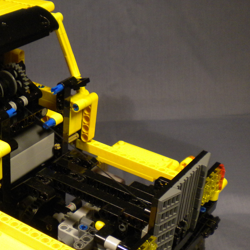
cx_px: 55
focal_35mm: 63
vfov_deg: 27.3
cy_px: 147
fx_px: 515
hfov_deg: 26.8
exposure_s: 1/60
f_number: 3.1
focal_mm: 6.3
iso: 384
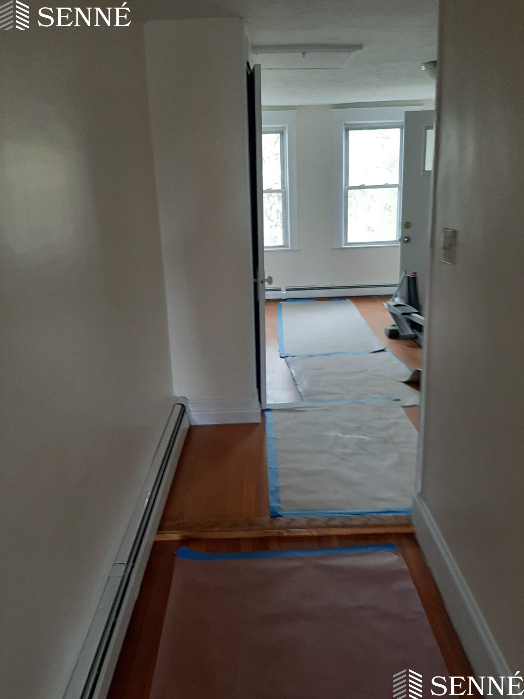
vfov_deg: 67.3
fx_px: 525
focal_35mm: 26
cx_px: 262
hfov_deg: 53.1
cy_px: 350
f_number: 1.7
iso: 200
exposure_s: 1/50
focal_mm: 3.93
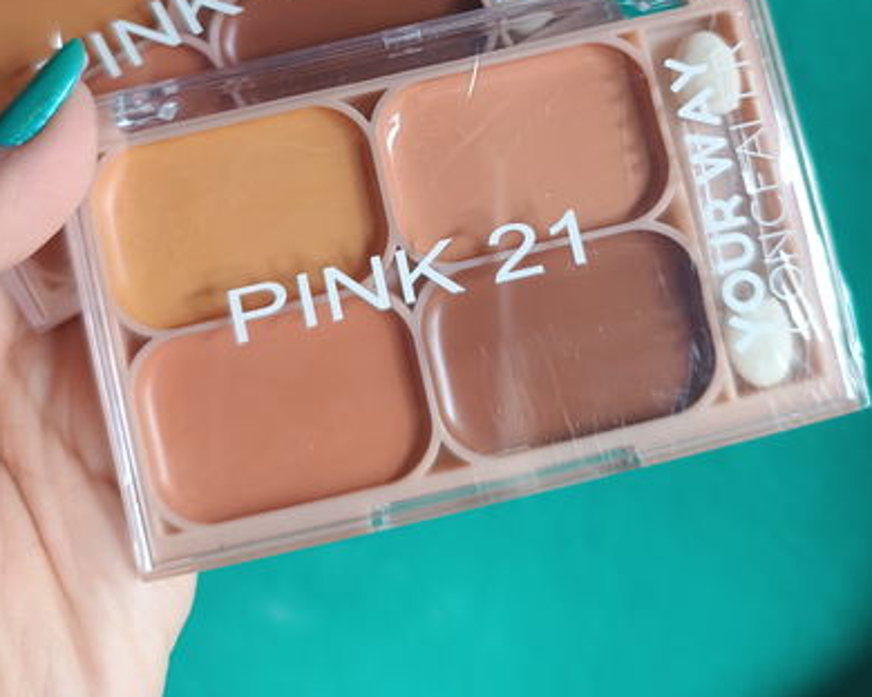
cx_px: 438
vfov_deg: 43.1
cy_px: 115
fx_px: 826
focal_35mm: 32
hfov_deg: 55.7
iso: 409
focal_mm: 5.89
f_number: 1.4
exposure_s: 1/100
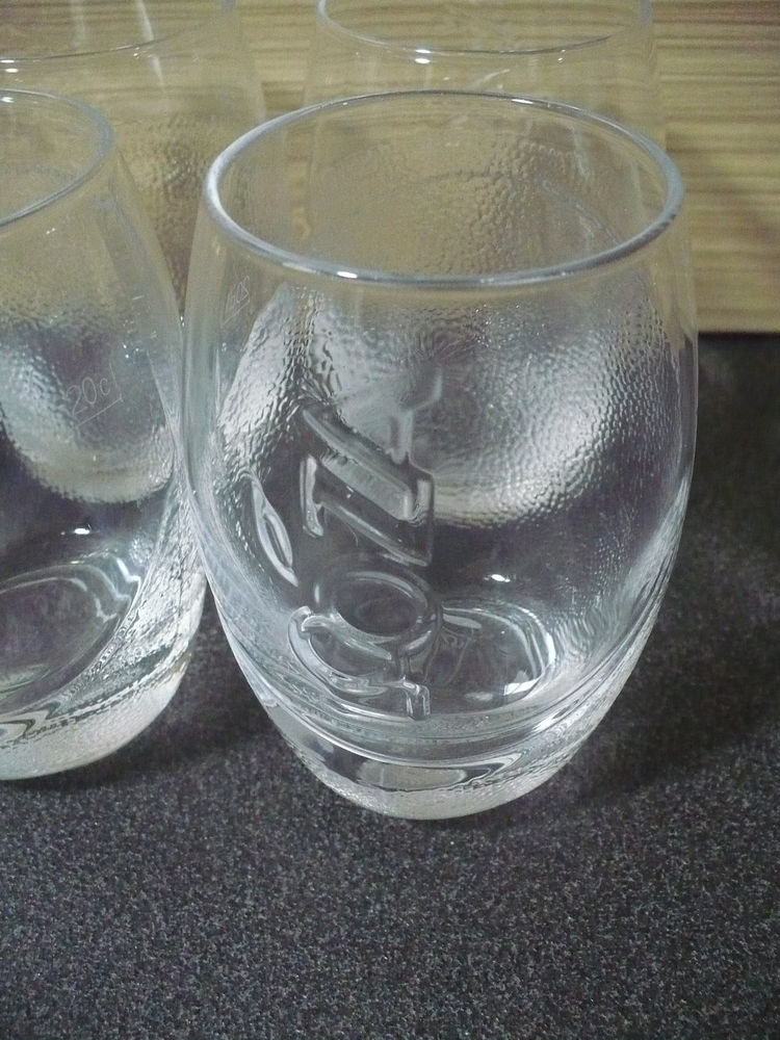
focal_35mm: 37
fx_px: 1112
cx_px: 390
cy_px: 520
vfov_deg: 50.1
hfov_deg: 38.7
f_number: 2.8
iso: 800
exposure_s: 1/15
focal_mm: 6.1
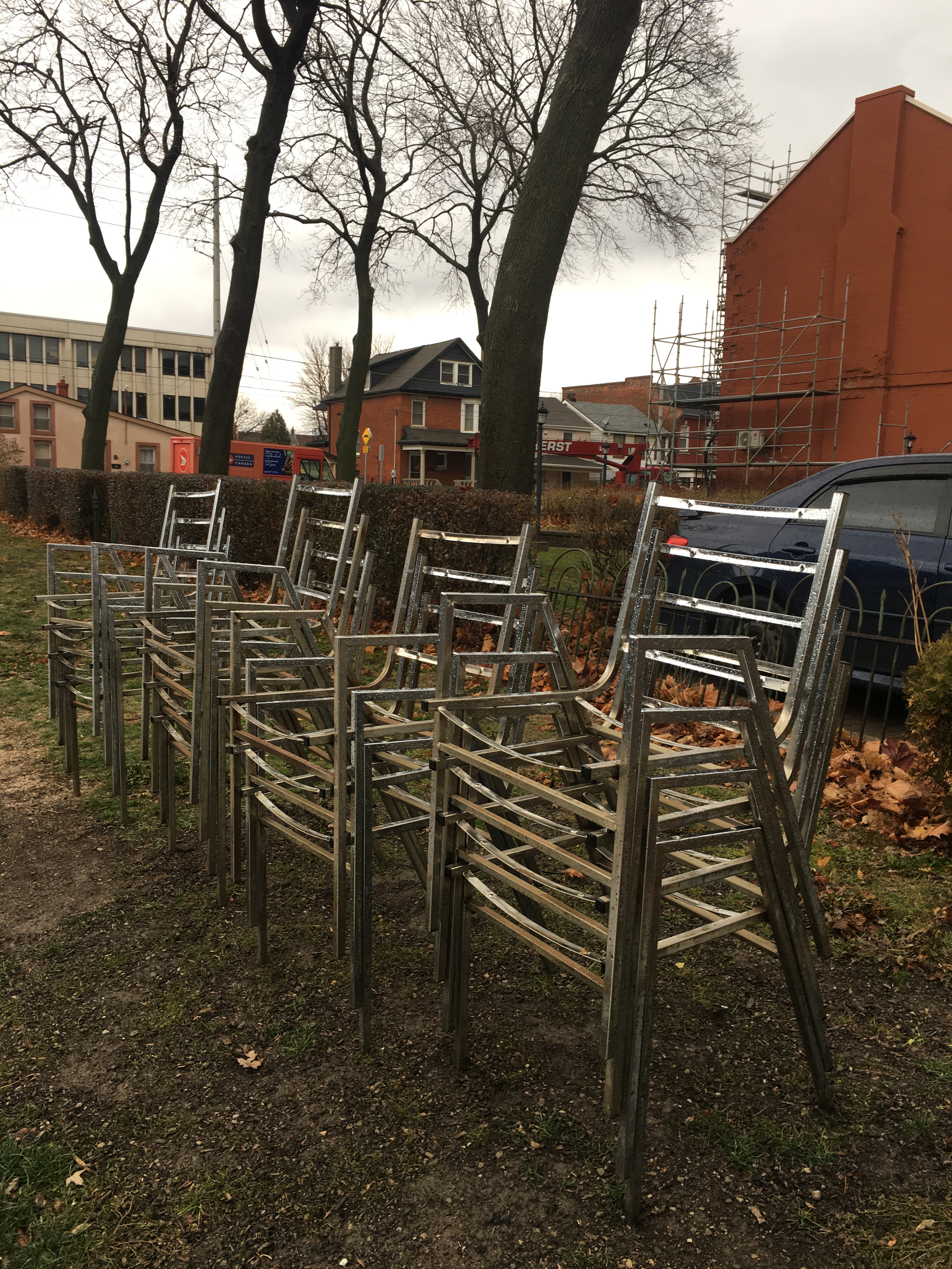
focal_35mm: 29
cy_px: 634
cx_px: 476
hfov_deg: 48.2
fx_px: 1063
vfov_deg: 61.7
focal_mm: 4.15
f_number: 2.2
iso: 32
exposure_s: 1/60
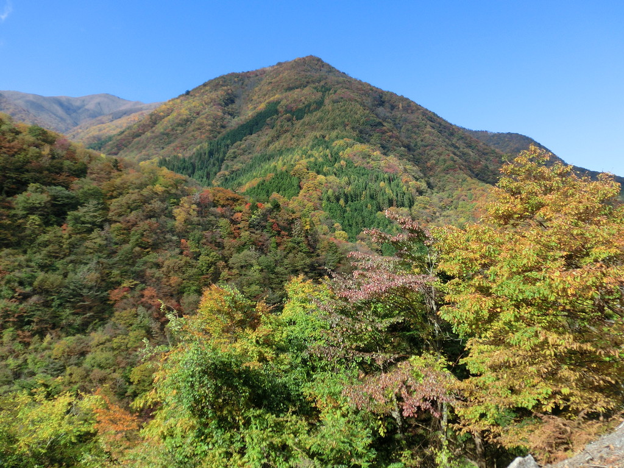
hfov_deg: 63.4
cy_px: 234
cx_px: 312
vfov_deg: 49.7
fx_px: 505
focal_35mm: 28
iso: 100
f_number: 8.8
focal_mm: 5
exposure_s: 1/100
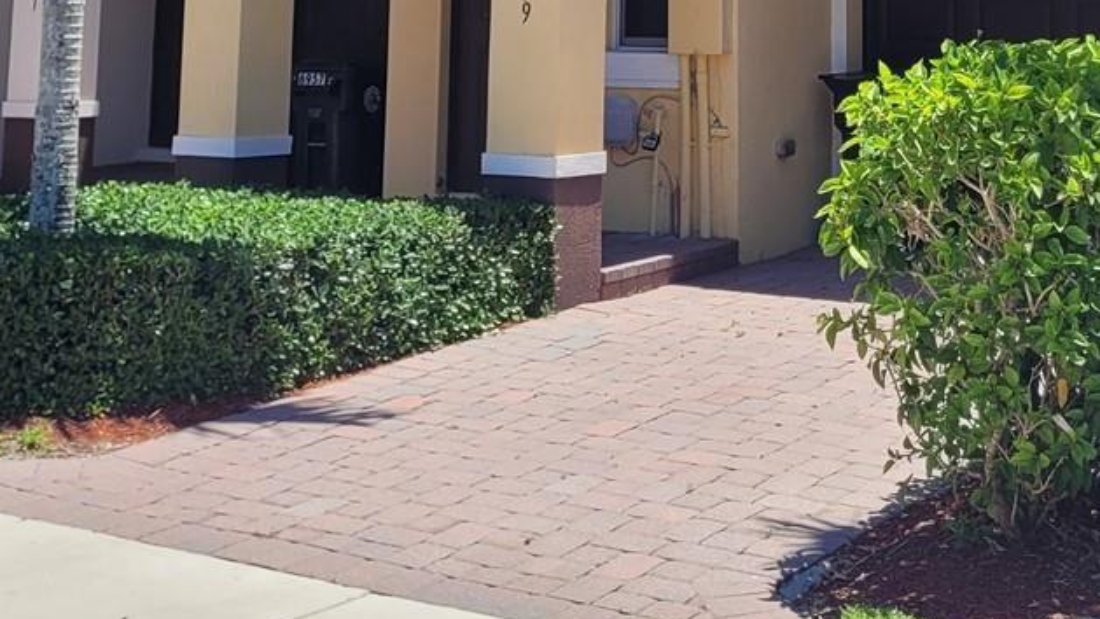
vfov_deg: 15.5
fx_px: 2100
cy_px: -296
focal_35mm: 72
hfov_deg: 29.2
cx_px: 686
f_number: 1.8
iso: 40
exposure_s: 1/1756
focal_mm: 5.4
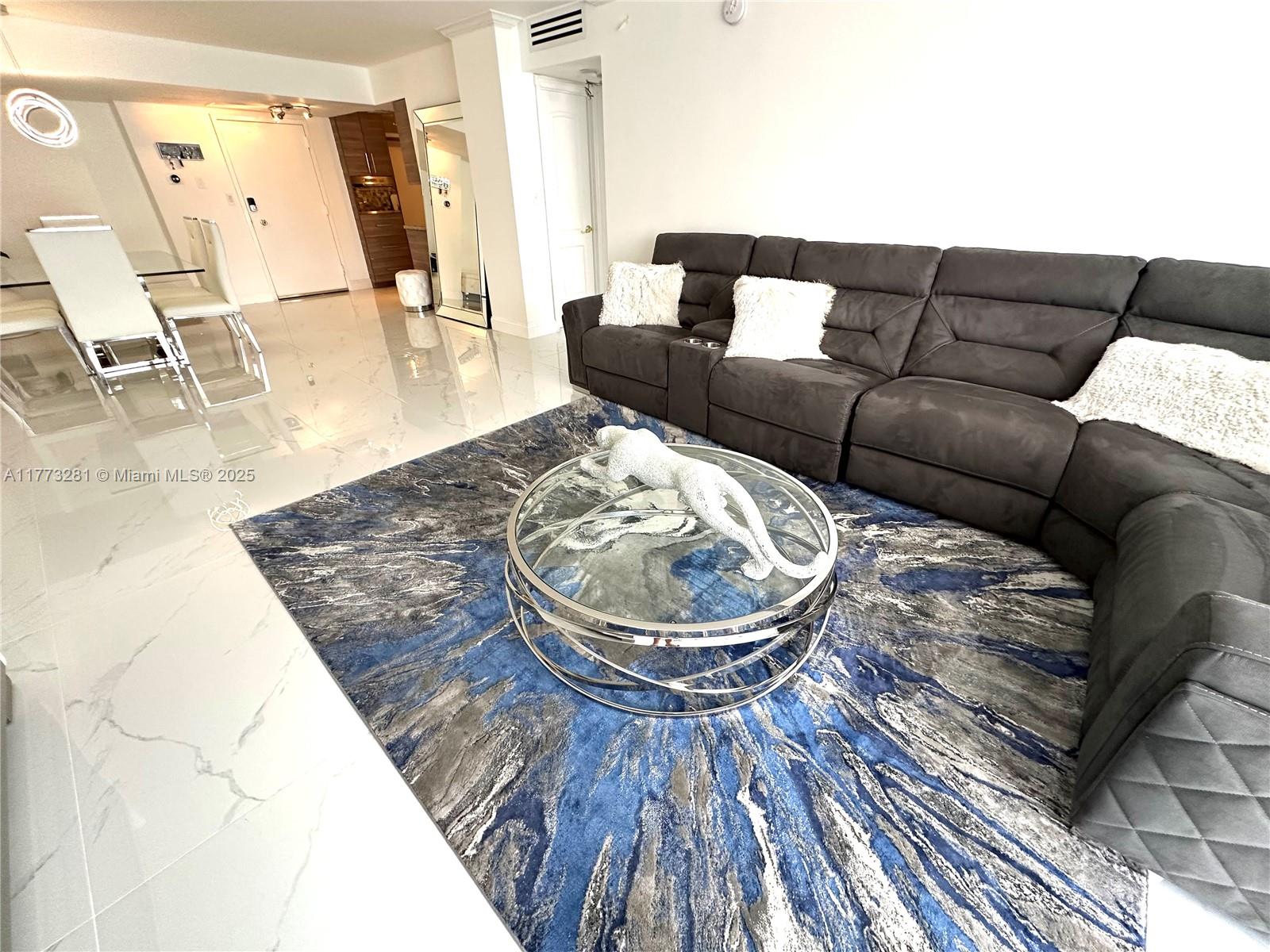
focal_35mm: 14
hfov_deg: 102.1
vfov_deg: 85.7
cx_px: 635
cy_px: 476
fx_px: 514
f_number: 2.2
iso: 200
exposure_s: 1/60
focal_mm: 2.22
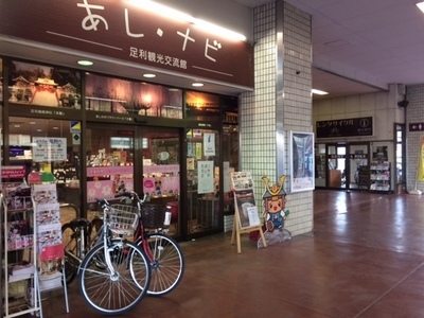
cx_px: 212
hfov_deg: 61.7
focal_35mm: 29
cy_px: 159
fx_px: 355
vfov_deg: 48.2
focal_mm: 4.15
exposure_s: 1/30
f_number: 2.2
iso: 80
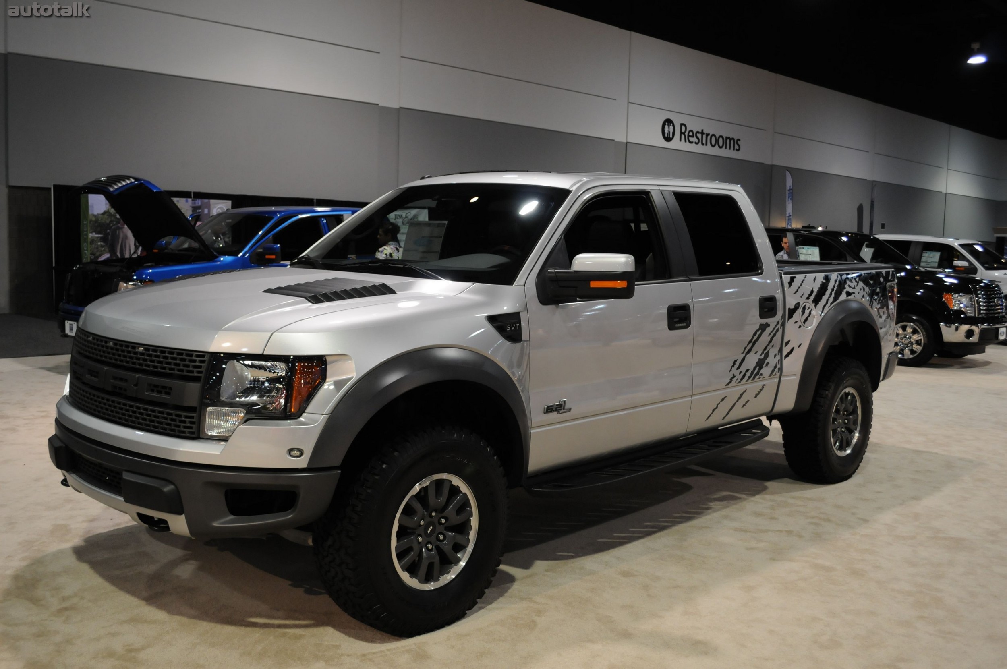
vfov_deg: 39.9
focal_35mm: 33
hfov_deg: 57.3
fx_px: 922
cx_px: 504
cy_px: 334
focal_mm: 22
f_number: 4.5
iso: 800
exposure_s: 1/80
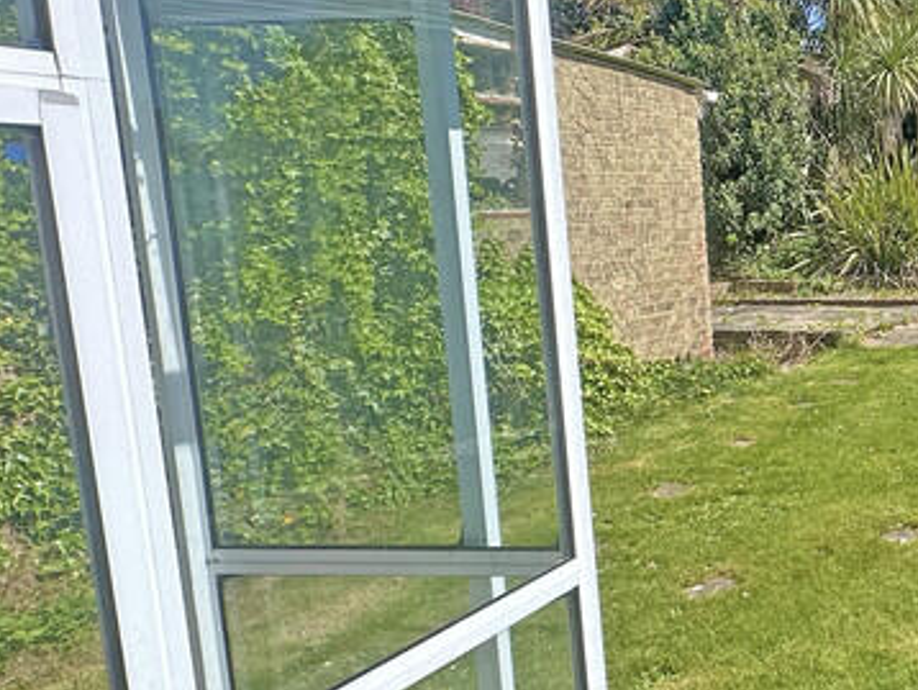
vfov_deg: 36.0
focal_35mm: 40
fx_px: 1061
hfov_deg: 34.0
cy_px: 323
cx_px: 1187
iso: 50
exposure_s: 1/1082
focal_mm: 2.22
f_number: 2.2
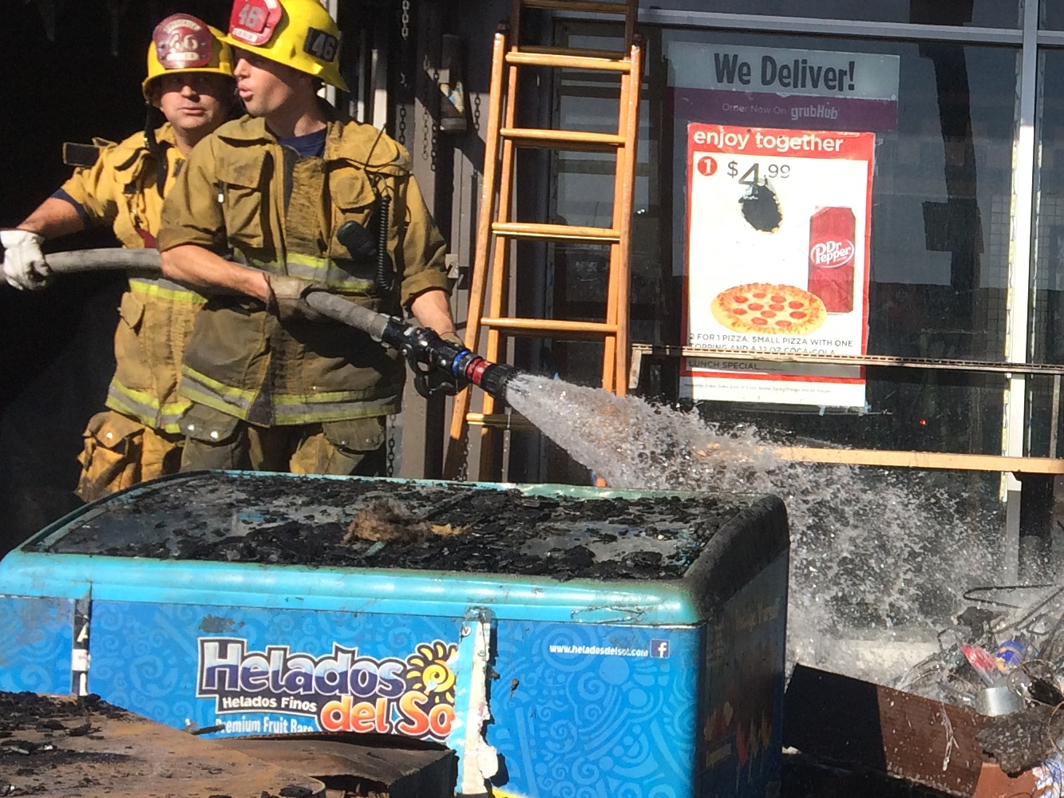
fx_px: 2183
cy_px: 472
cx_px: 1200
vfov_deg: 20.7
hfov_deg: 25.2
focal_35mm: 71
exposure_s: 1/1953
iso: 32
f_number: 2.2
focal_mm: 4.15
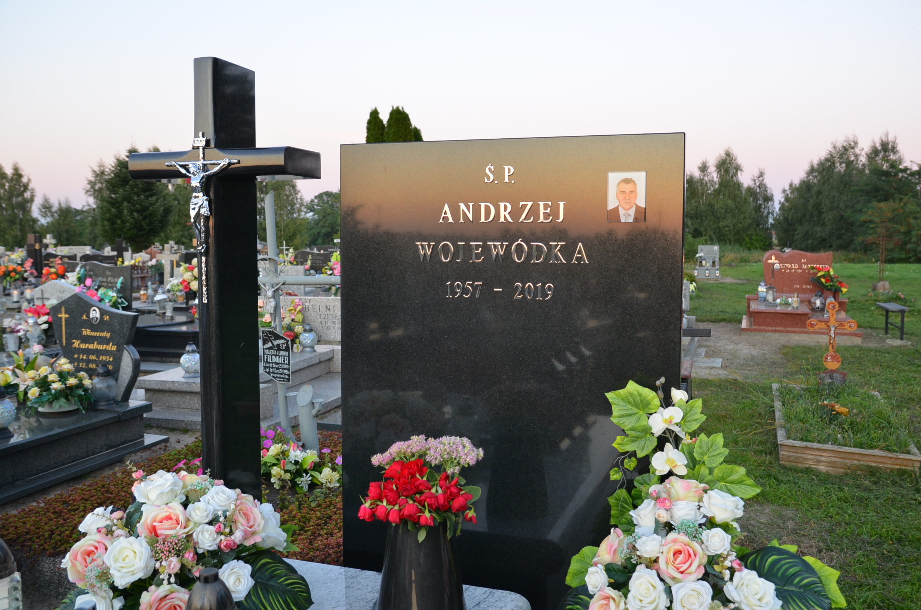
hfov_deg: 57.3
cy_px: 305
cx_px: 460
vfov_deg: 39.8
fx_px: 843
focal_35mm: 33
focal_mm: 22
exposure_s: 1/60
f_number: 4
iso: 560
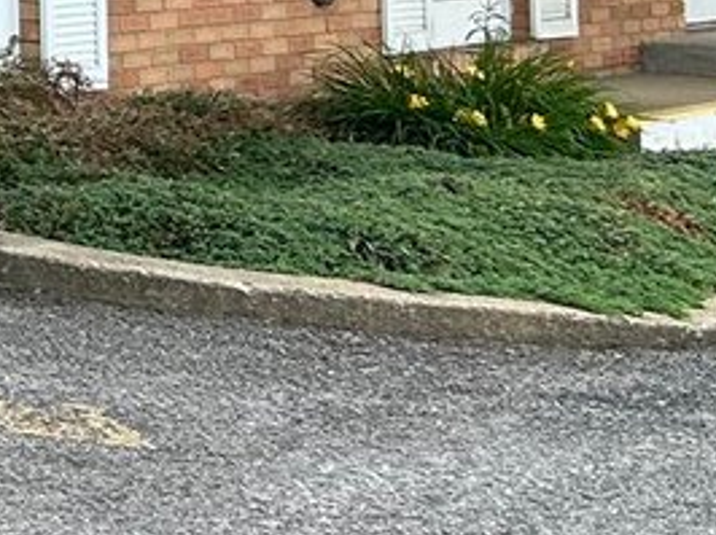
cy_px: -466
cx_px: -1132
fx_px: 3058
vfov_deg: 9.5
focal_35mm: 148
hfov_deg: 10.8
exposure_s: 1/1009
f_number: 1.5
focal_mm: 5.7
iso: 50
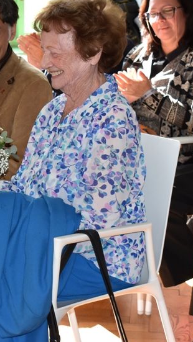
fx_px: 1010
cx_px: -42
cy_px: 138
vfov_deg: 19.3
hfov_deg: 10.7
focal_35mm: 111
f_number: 5.6
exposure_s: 1/125
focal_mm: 38
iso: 640
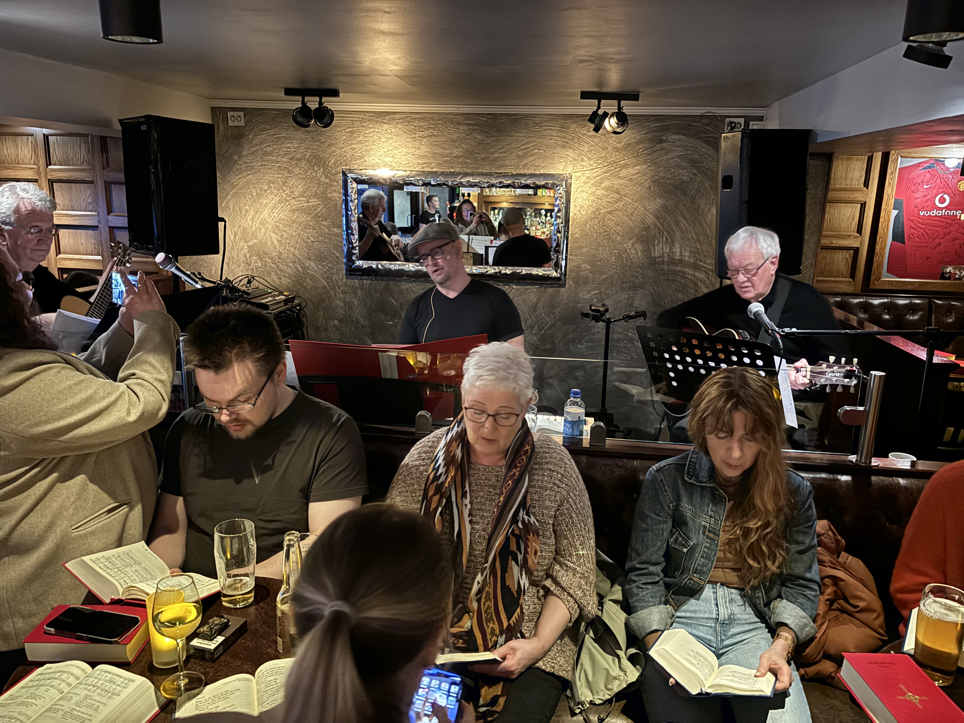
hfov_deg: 67.3
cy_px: 362
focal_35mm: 26
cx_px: 482
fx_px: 724
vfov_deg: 53.1
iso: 1000
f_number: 1.6
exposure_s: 1/17
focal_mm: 5.96
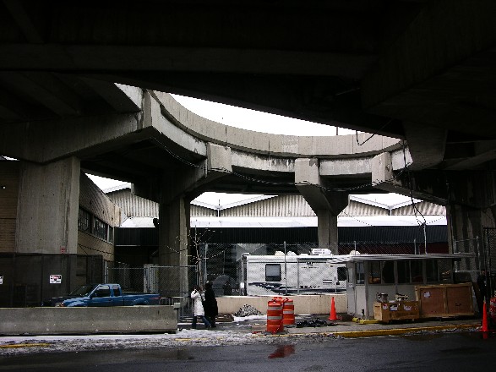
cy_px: 186
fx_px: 501
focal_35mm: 35
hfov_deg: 52.6
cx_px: 248
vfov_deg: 40.7
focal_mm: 8.9
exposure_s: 1/68.7
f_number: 5
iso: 50
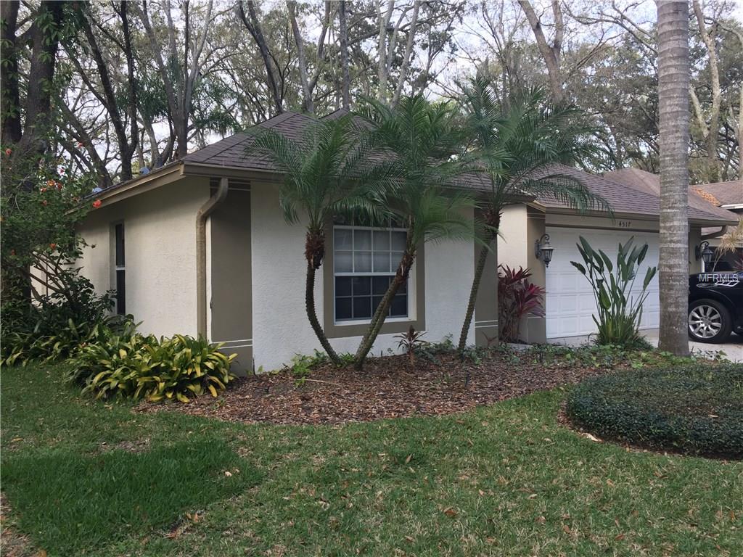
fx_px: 622
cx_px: 372
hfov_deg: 61.7
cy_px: 278
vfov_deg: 48.2
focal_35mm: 29
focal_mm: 4.15
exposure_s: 1/120
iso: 32
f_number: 2.2
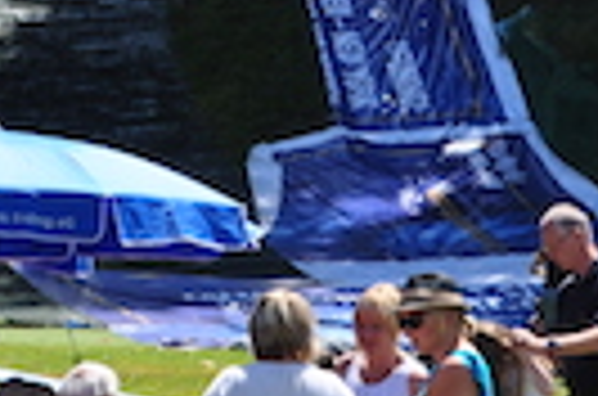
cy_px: 52
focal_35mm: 305
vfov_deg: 4.5
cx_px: 112
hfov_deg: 6.8
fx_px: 5059
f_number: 9.5
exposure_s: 1/250
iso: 200
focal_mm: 45
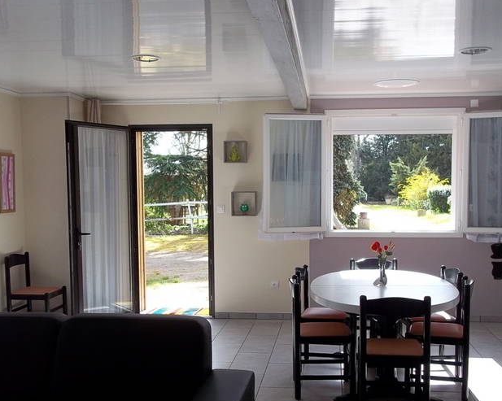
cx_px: 267
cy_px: 238
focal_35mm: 40
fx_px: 594
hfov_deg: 45.8
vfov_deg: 37.2
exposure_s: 1/160
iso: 80
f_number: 2.9
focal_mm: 5.7
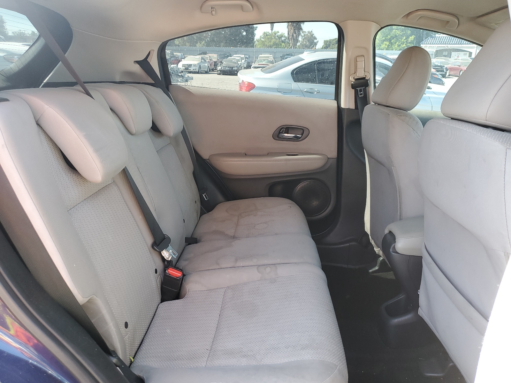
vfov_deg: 53.1
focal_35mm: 26
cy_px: 192
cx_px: 256
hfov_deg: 67.3
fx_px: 384
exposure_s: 1/120
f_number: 1.5
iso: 80
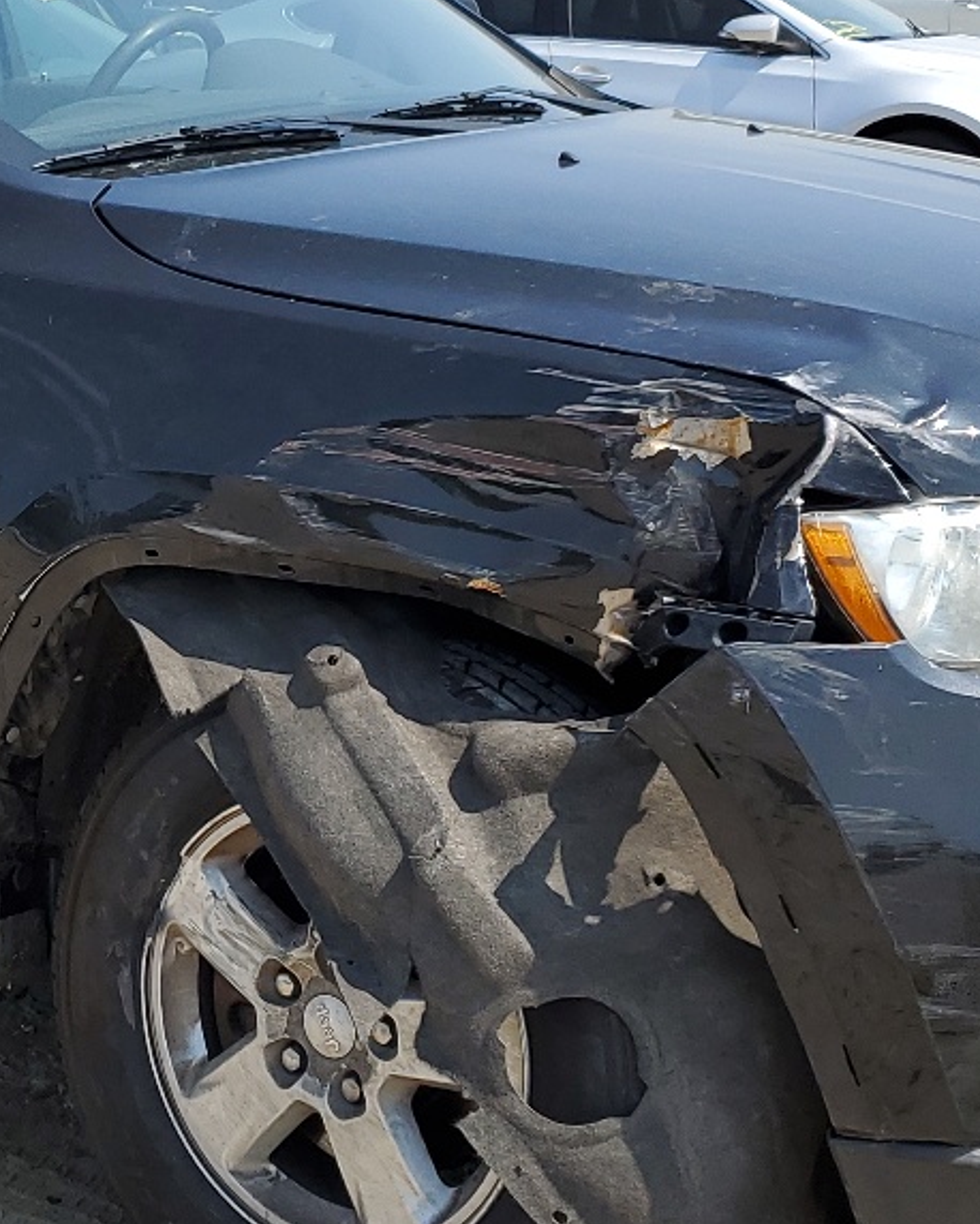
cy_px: 475
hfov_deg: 21.1
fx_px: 2573
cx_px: 86
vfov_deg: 26.7
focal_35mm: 71
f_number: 1.5
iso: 50
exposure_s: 1/2500
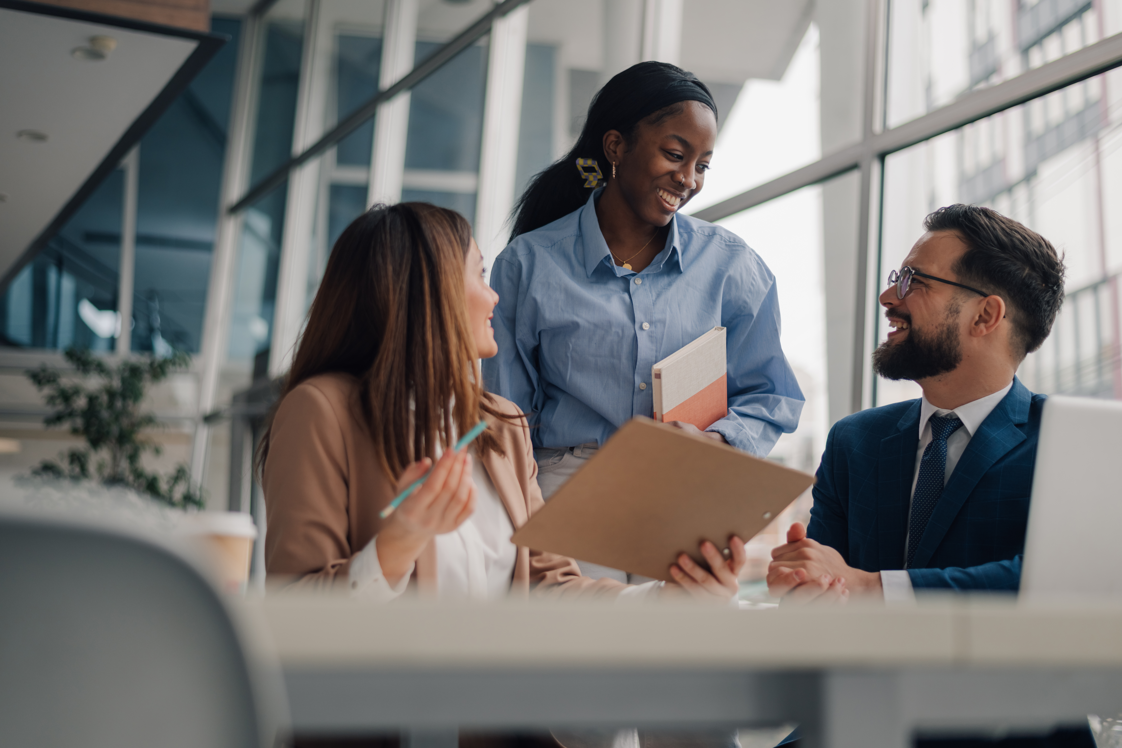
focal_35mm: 50
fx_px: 1558
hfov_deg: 39.6
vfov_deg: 27.0
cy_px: 374
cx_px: 561
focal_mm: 50
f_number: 1.8
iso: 160
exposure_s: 1/640
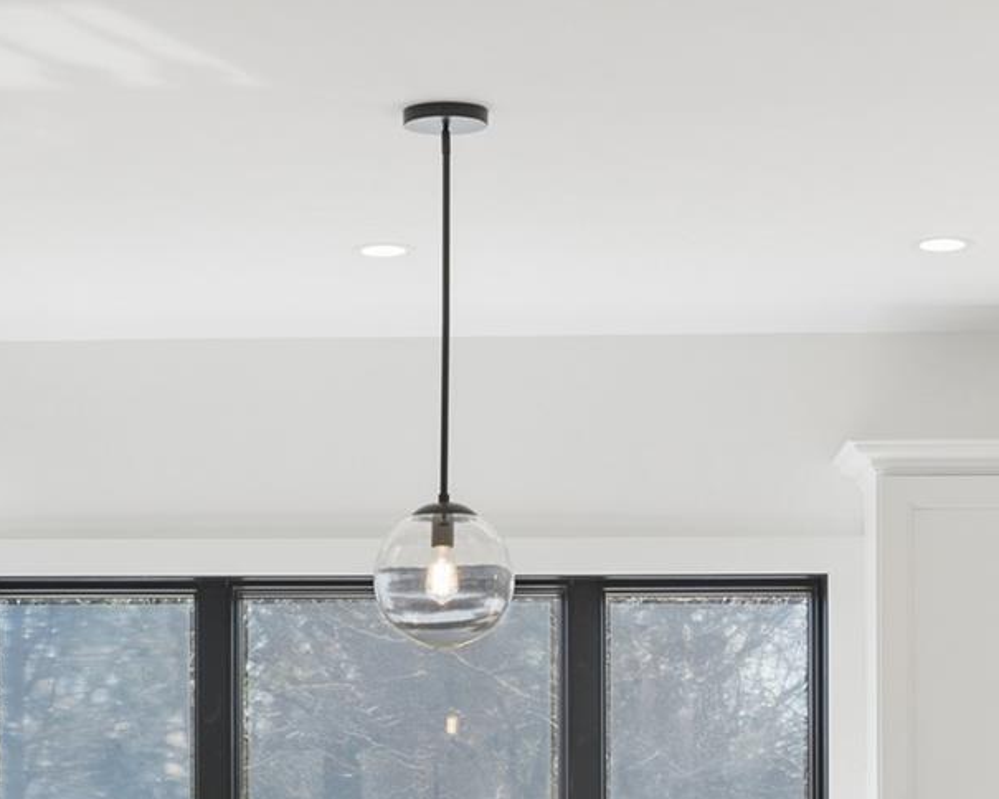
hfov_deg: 17.5
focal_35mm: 110
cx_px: 339
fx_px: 3240
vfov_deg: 13.7
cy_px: 906
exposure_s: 1/125
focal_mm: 34.5
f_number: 9
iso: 320
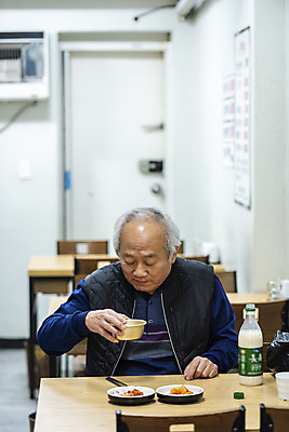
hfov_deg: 13.4
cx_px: 144
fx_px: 1227
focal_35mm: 102
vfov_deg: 20.0
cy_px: 216
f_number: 2.8
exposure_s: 1/125
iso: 640
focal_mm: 102
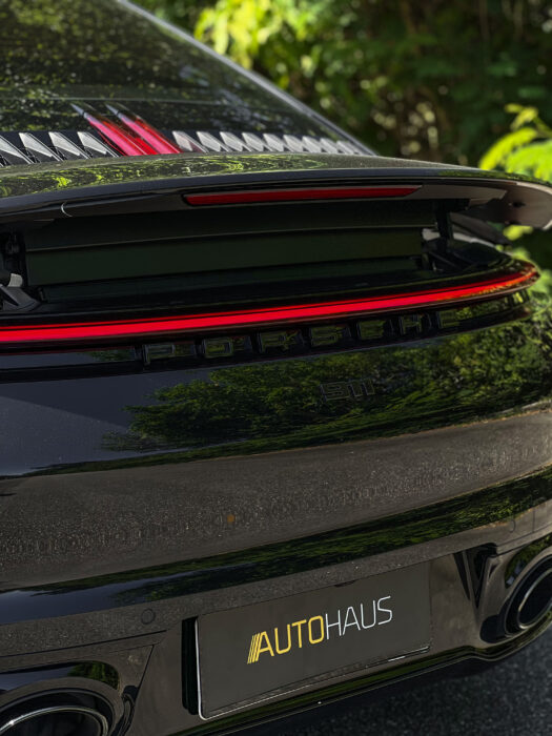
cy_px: 368
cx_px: 276
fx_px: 1637
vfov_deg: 25.3
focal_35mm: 77
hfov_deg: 19.1
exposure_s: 1/121
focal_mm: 9
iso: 32
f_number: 2.8
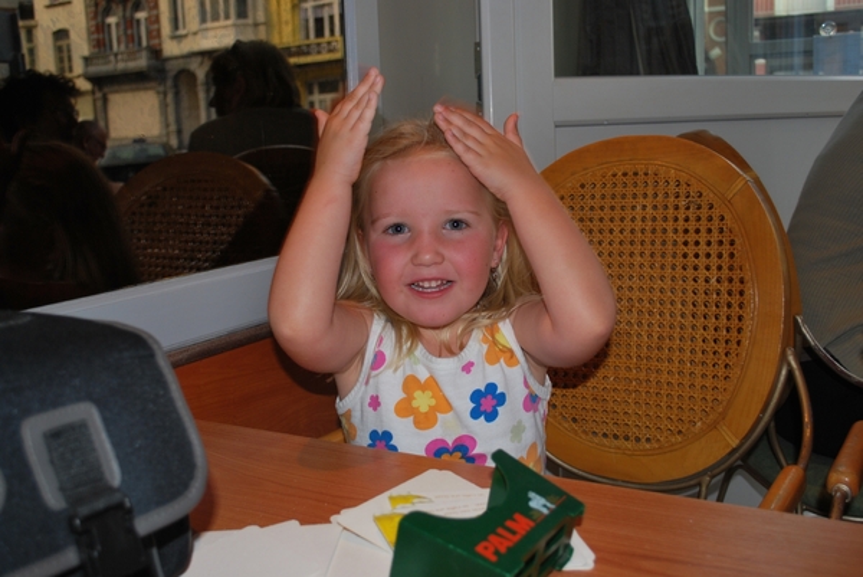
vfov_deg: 36.9
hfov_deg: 53.1
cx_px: 432
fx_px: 864
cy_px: 288
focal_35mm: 36
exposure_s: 1/60
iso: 200
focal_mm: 24
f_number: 4.2
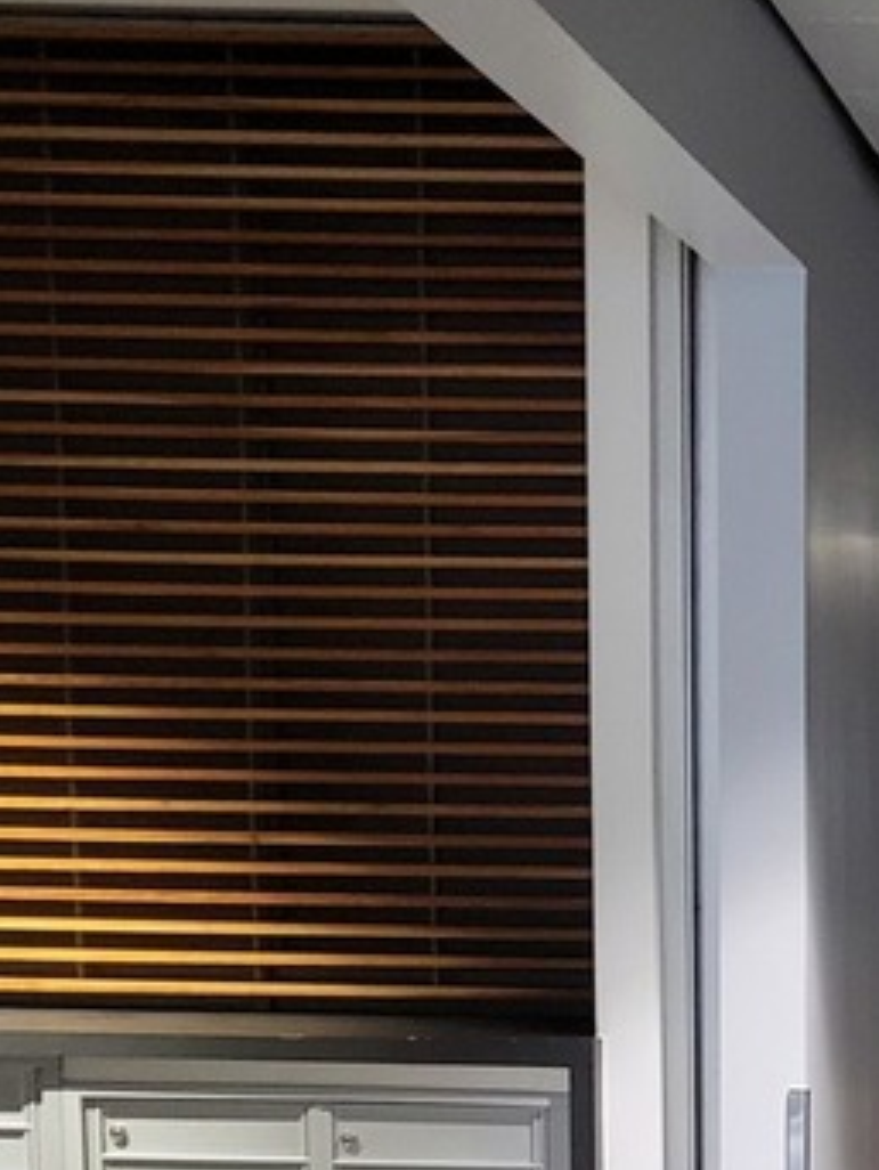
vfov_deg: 22.8
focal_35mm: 82
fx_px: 2773
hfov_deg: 16.7
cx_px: 1218
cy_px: 1197
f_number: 1.8
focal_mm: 4.25
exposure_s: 1/40
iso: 640
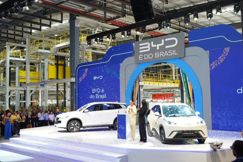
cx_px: 122
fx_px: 283
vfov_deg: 31.9
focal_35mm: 42
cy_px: 81
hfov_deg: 46.4
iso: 1600
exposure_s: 1/160
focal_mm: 28
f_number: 4
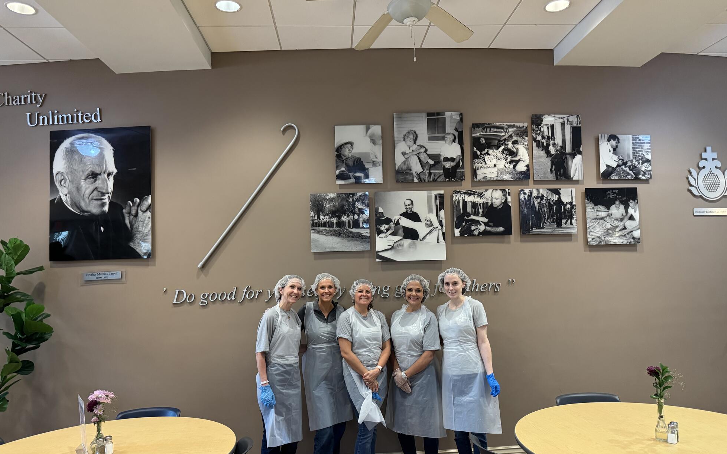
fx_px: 515
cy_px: 237
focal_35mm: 26
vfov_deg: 47.6
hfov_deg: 70.4
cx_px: 362
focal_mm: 6.76
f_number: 1.78
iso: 400
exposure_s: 1/60
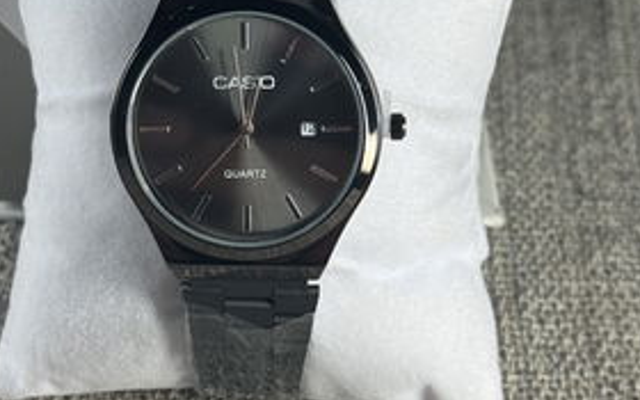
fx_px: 1692
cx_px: 249
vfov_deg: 13.5
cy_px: 157
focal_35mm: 97
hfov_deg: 21.4
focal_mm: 6.76
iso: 64
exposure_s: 1/200
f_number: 1.78
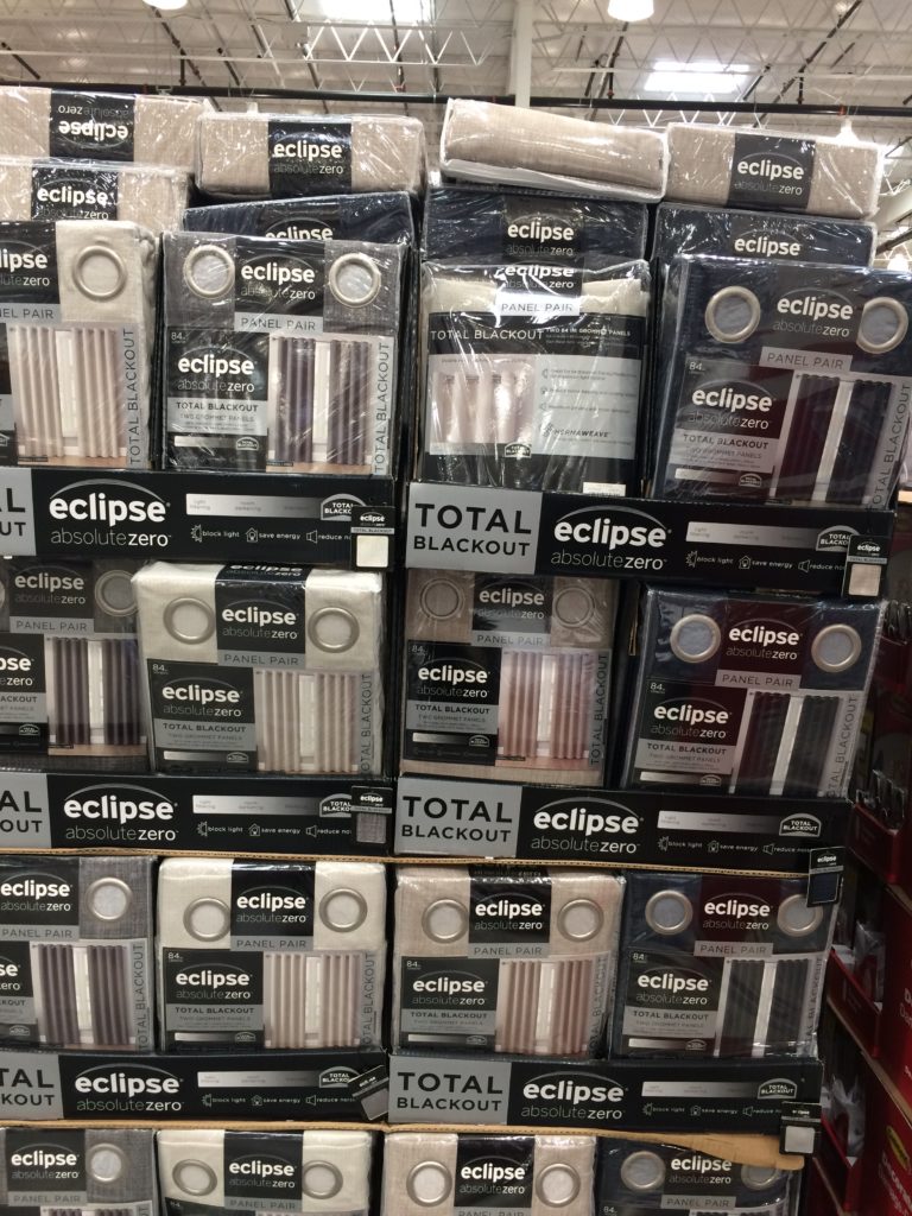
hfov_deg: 48.2
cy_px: 608
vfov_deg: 61.7
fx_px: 1019
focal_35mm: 29
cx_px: 456
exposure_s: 1/30
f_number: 2.2
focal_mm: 4.15
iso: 100
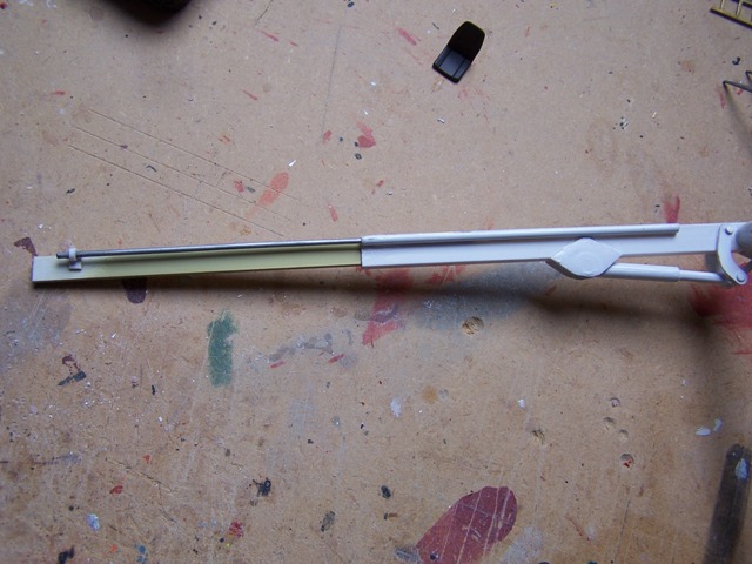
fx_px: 826
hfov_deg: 49.0
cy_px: 282
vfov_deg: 37.7
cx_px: 376
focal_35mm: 38
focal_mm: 6.3
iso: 80
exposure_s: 1/125
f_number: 2.8
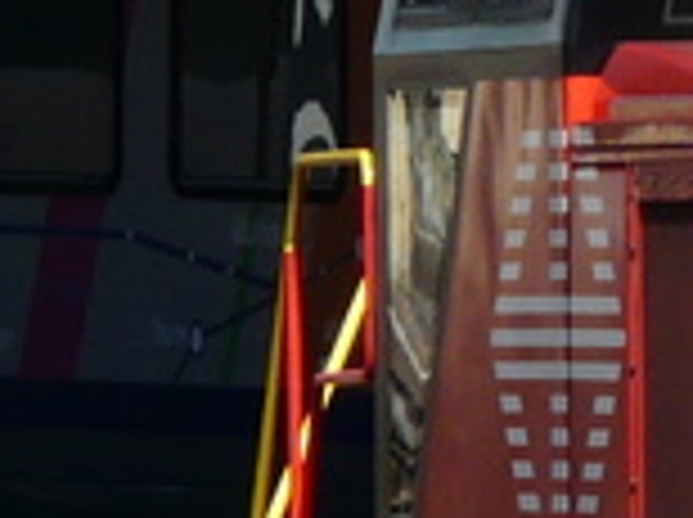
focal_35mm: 2082
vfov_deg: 0.7
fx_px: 41616
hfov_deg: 1.0
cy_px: -50
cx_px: 1184
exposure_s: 1/500
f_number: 5.6
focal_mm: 52.5
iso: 100
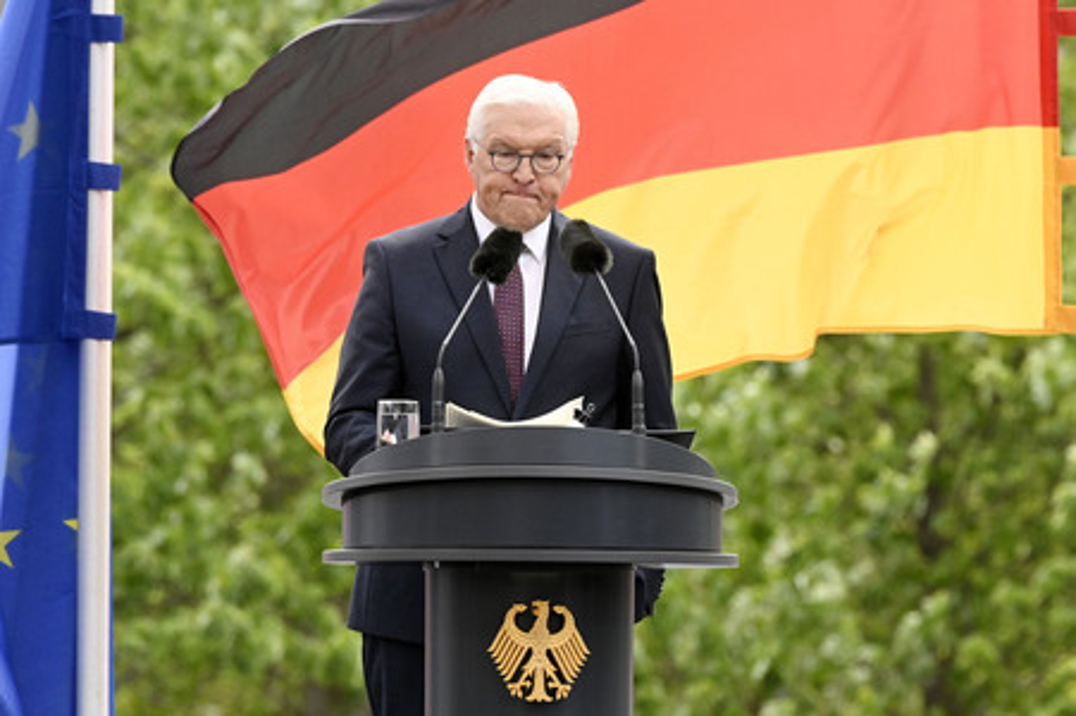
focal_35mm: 700
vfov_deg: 2.0
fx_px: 20906
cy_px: 358
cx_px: 538
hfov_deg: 2.9
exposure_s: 1/640
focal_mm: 700
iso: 4000
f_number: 14
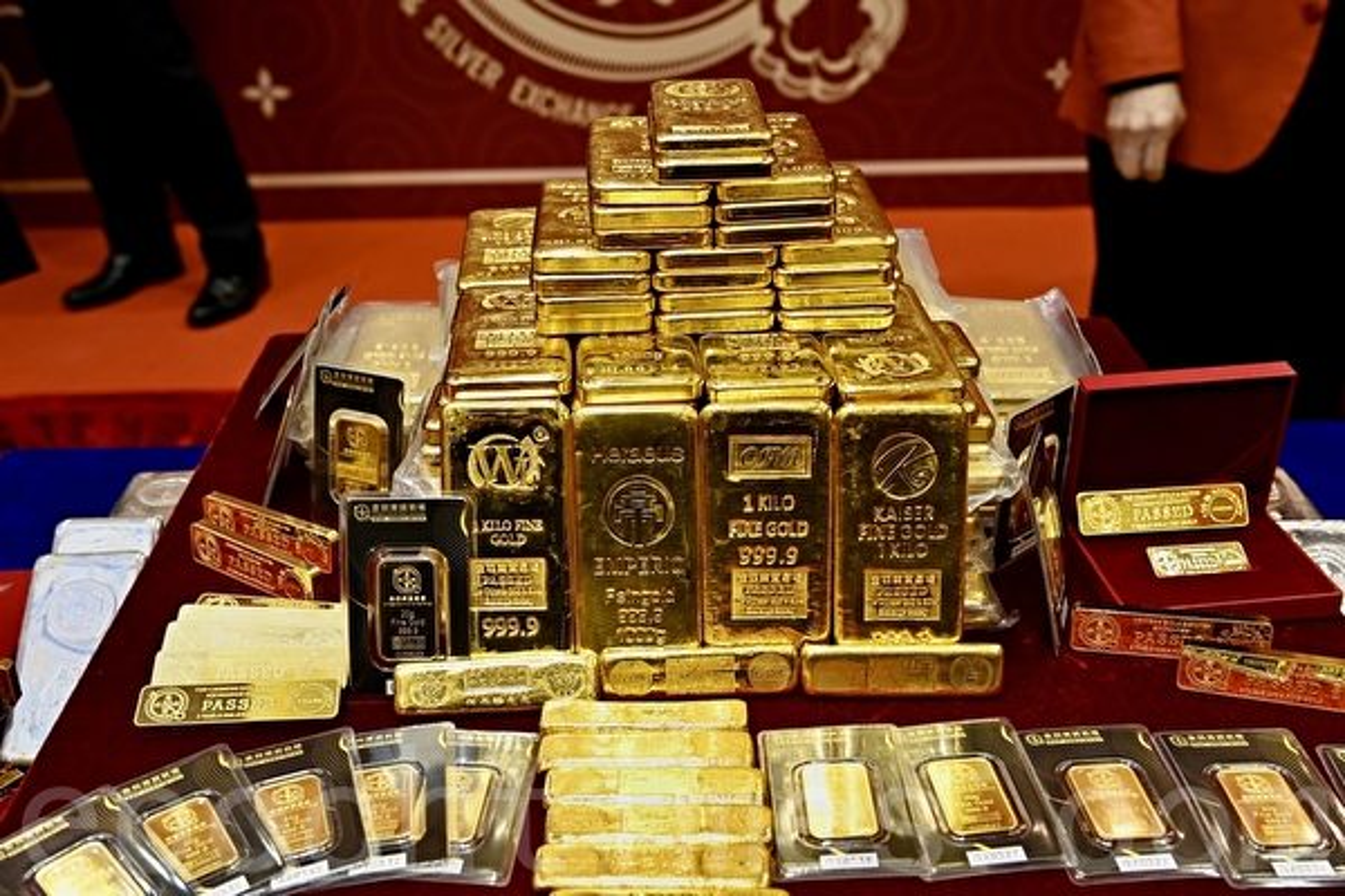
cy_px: 448
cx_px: 672
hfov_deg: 48.5
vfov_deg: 33.4
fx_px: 1494
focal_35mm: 40
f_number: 8
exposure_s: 1/100
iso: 1250
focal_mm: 40
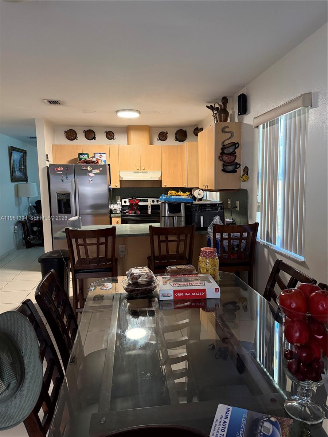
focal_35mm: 24
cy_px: 218
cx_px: 164
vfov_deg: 71.6
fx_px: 303
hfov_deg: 56.8
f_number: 1.78
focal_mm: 6.76
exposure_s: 1/60
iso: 500
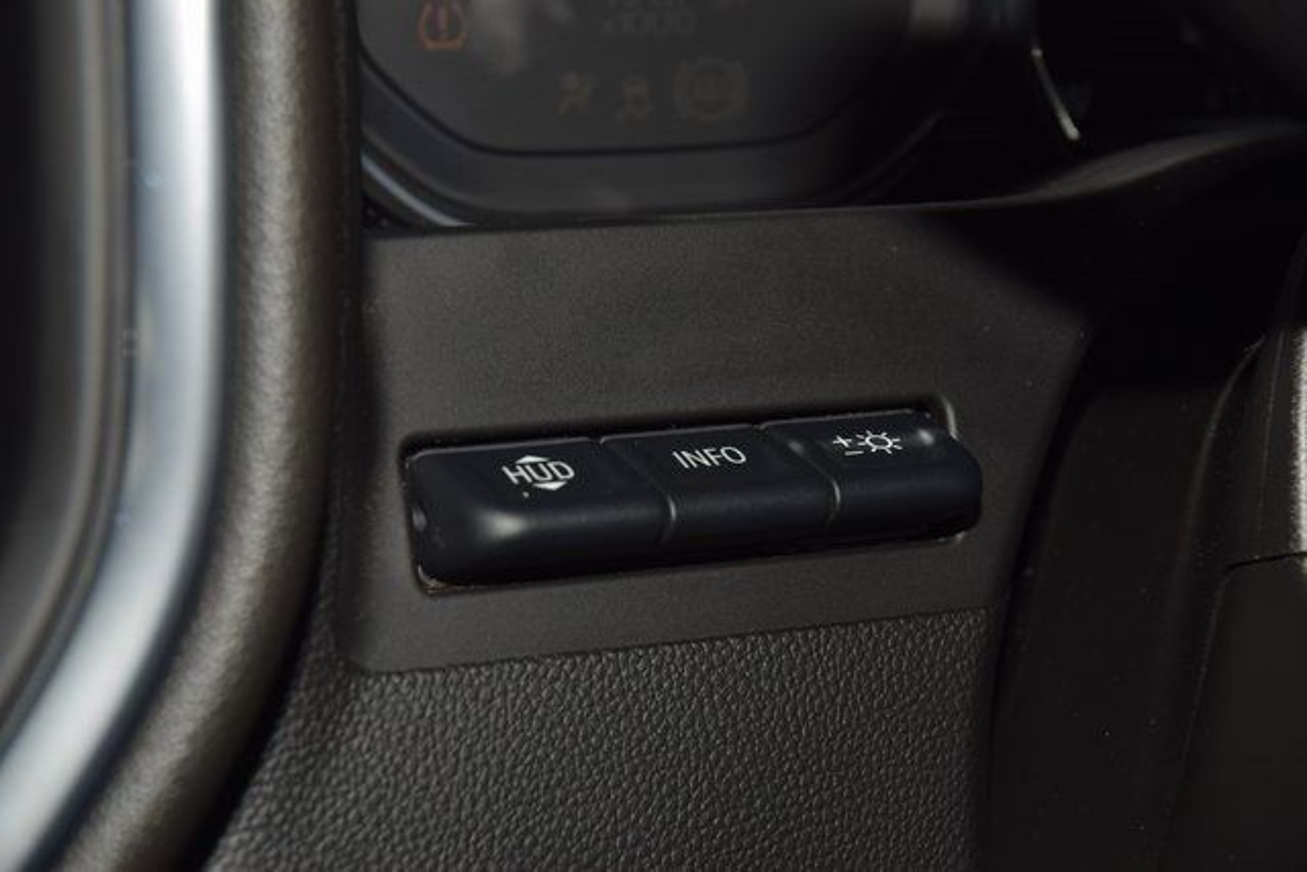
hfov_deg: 19.5
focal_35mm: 105
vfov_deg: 13.0
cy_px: 436
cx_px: 654
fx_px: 3813
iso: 100
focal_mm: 70
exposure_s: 1/125
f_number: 8
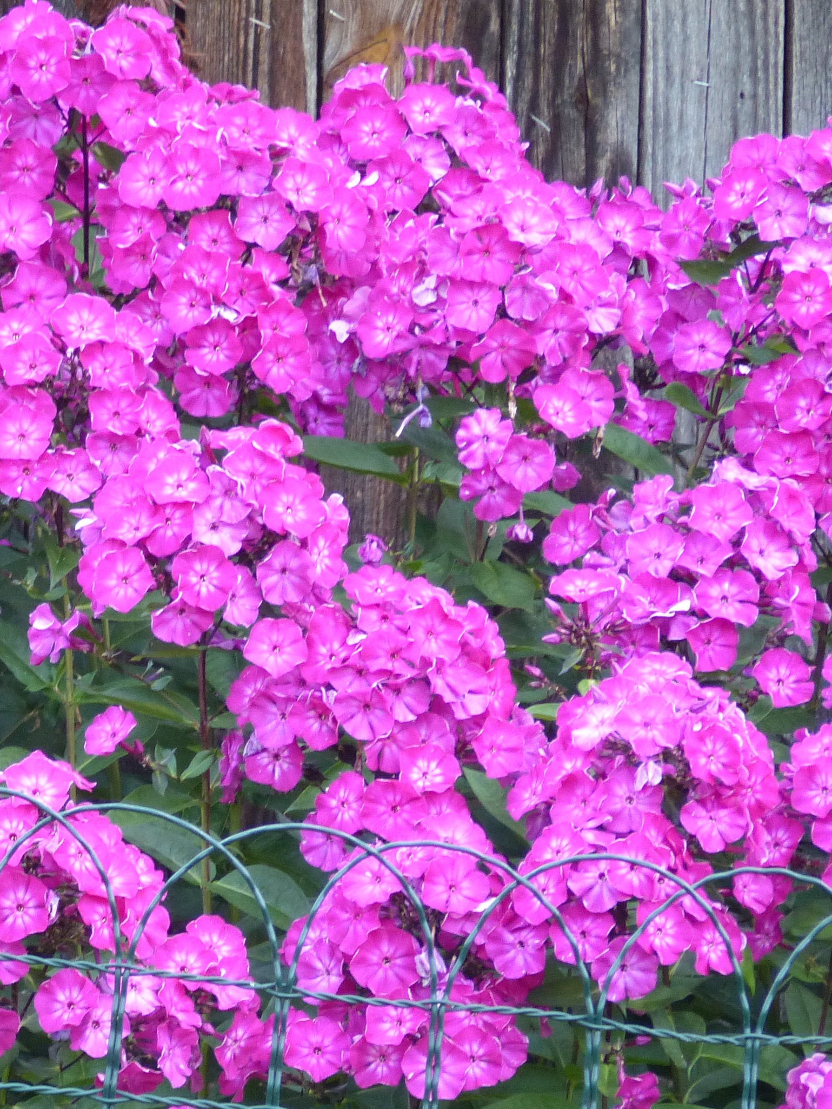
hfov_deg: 1.5
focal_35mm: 1006
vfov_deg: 2.0
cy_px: 606
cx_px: 2
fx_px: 32245
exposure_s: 1/125
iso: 250
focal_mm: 108
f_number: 2.8
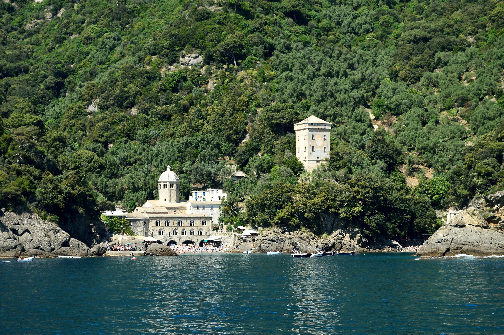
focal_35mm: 82
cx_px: 252
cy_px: 168
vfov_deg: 16.5
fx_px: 1154
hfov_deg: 24.6
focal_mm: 55
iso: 100
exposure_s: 1/250
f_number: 8
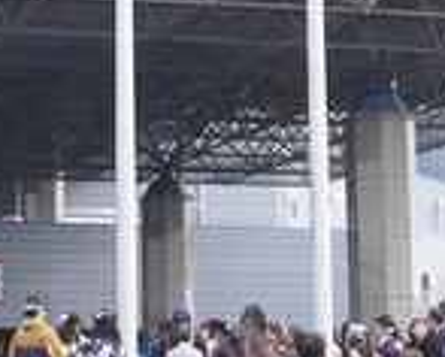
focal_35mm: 141
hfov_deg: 13.5
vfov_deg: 11.0
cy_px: 138
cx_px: 27
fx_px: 1860
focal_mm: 23
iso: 100
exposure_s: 1/80
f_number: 6.3
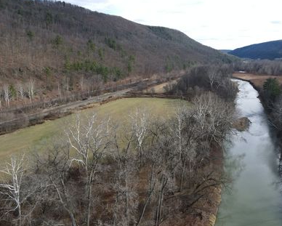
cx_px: 145
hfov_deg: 66.0
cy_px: 114
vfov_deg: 55.0
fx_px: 217
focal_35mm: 26
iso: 100
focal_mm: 4.5
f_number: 2.8
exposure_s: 1/240
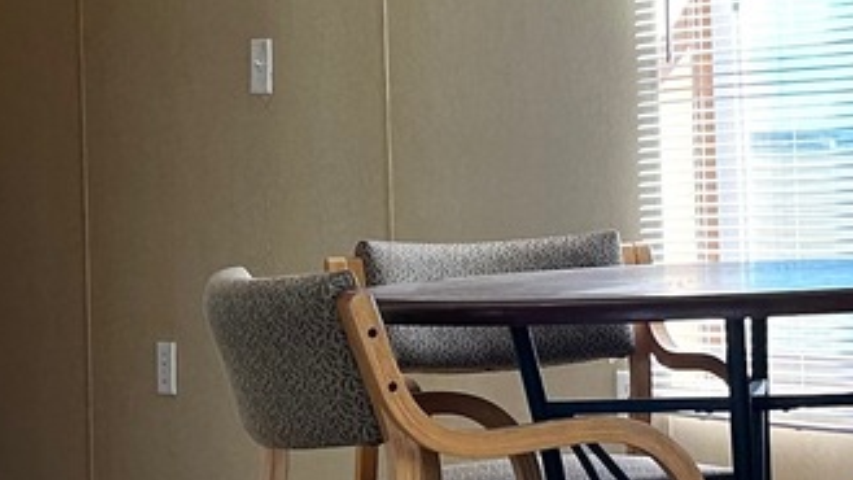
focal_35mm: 124
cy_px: 86
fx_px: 2804
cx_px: 752
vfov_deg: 9.7
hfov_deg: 17.1
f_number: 1.5
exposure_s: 1/178
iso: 50
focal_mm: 5.7
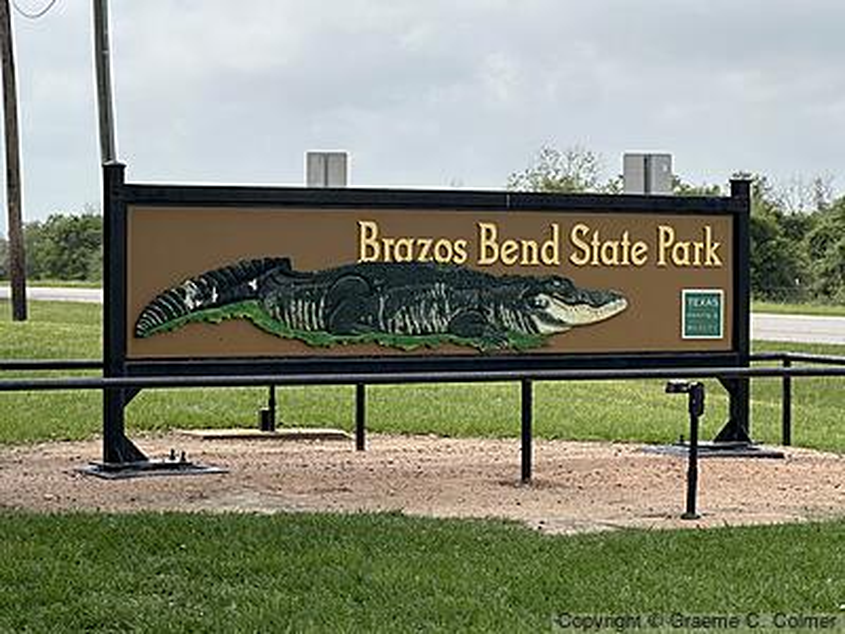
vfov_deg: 19.1
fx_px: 1880
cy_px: 317
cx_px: 422
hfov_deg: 25.3
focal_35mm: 77
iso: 32
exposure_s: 1/763
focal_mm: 9
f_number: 2.8
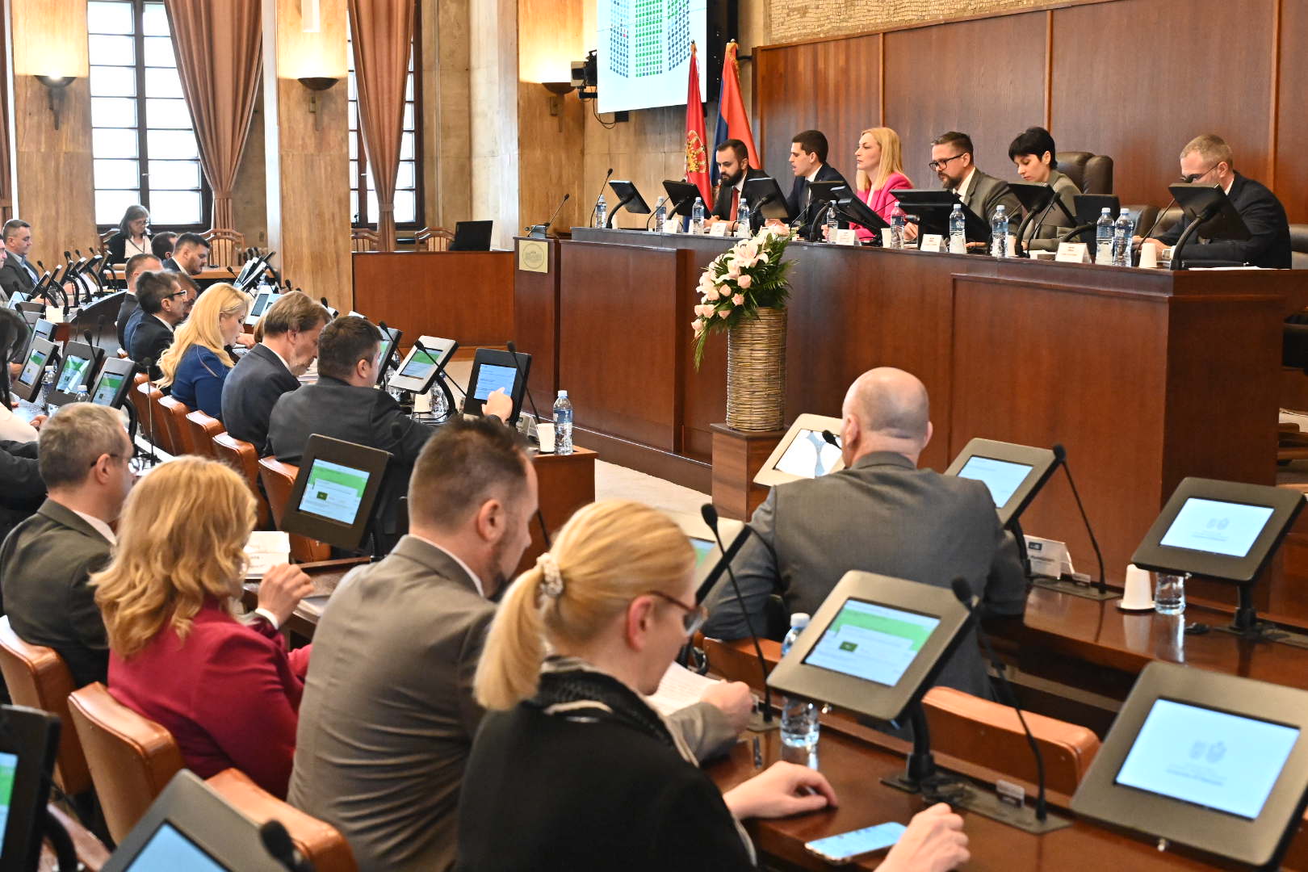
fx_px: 1962
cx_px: 654
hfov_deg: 36.9
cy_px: 436
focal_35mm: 54
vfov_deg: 25.1
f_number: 4
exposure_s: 1/125
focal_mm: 36
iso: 4000
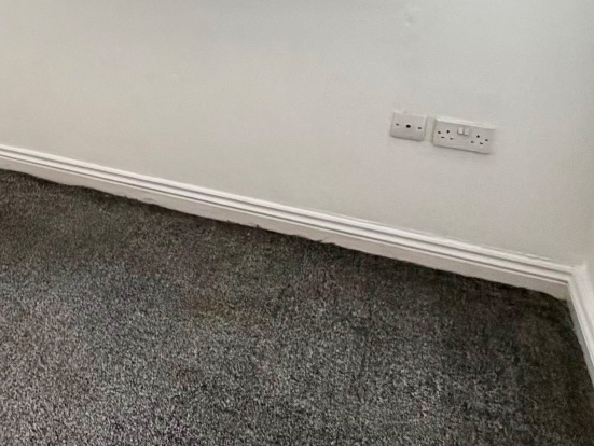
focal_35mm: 52
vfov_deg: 26.7
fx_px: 893
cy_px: 15
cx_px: -236
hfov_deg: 28.1
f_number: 2.2
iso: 160
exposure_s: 1/121
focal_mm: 2.22
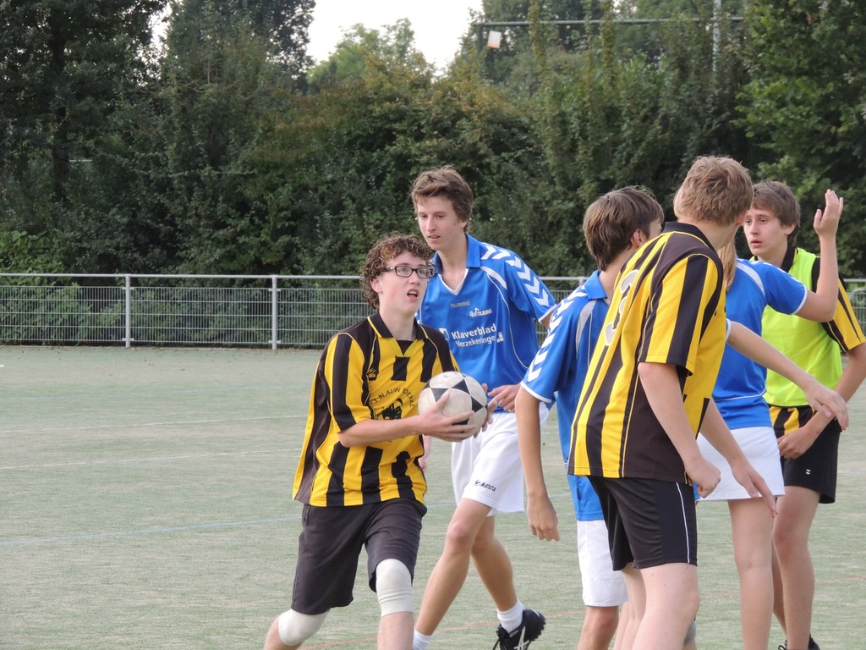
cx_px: 433
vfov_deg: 7.4
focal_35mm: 200
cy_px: 325
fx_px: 5003
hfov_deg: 9.9
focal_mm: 35.6
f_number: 4.6
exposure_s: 1/500
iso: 400
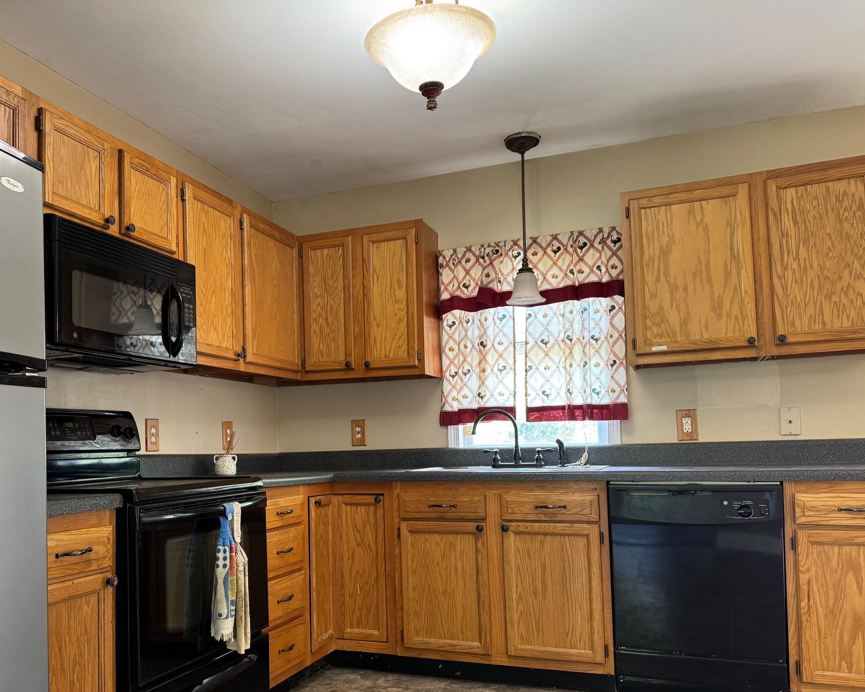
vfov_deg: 48.2
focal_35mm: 30
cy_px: 414
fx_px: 768
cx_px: 344
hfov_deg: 58.3
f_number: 1.78
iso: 200
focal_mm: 6.76
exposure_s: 1/60
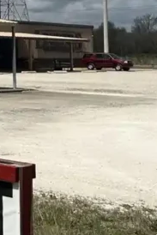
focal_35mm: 101
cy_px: -5
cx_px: -160
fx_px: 660
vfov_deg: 19.6
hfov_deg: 12.0
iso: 50
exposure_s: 1/11364
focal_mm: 5.7
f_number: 1.5
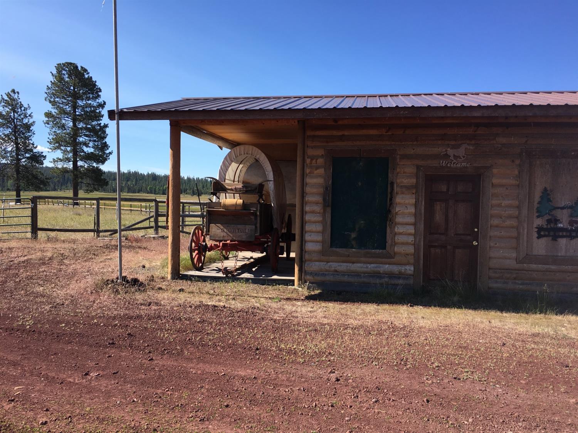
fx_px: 484
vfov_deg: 48.2
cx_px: 289
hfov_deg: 61.7
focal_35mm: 29
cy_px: 216
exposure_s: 1/1083
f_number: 2.2
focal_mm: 4.15
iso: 25
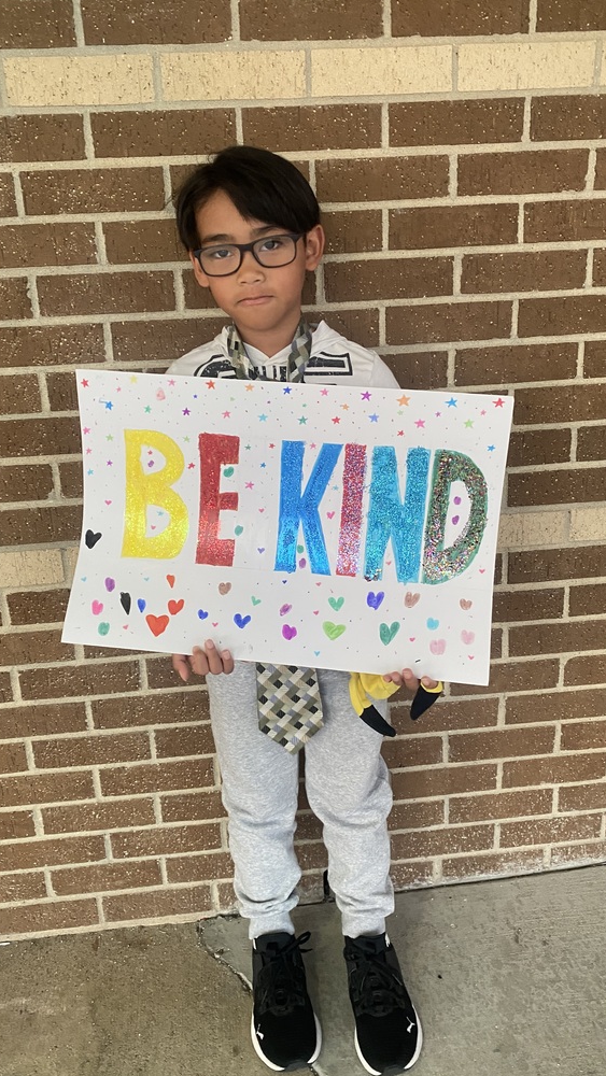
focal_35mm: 29
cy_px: 530
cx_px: 311
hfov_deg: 40.2
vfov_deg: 66.1
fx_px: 828
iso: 160
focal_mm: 4.25
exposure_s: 1/60
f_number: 1.8
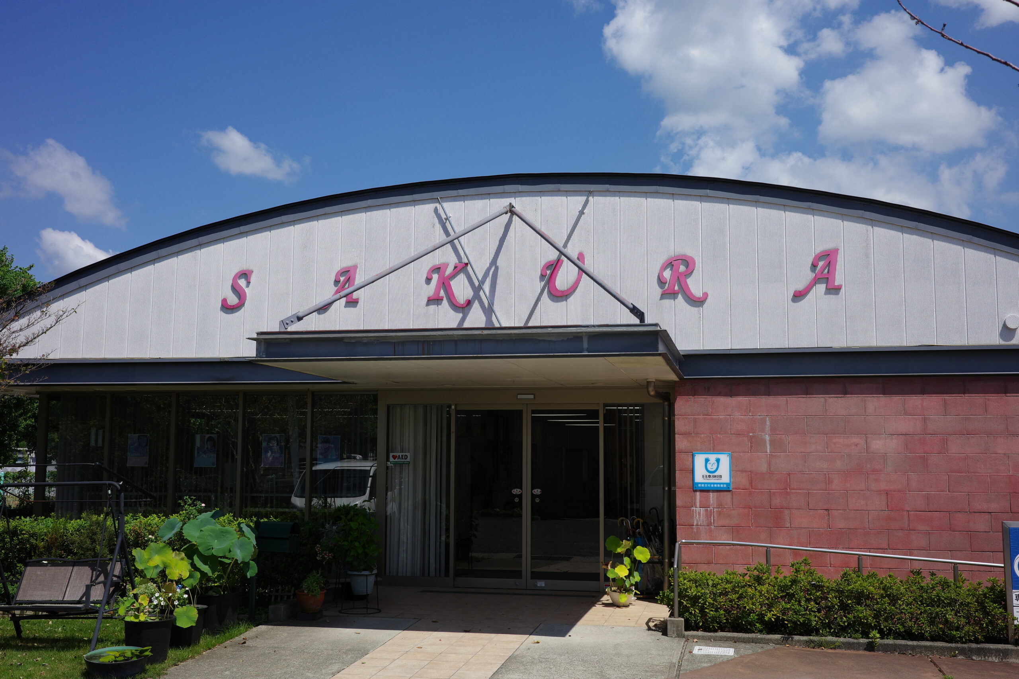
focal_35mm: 40
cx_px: 510
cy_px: 340
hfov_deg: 48.5
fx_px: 1132
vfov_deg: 33.4
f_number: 5.6
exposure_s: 1/800
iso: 100
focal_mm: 26
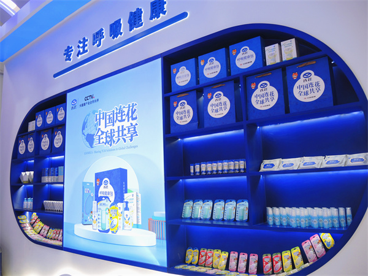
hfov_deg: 63.4
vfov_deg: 49.7
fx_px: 298
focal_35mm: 28
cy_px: 138
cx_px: 184
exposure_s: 1/100
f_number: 2
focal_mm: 6
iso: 80
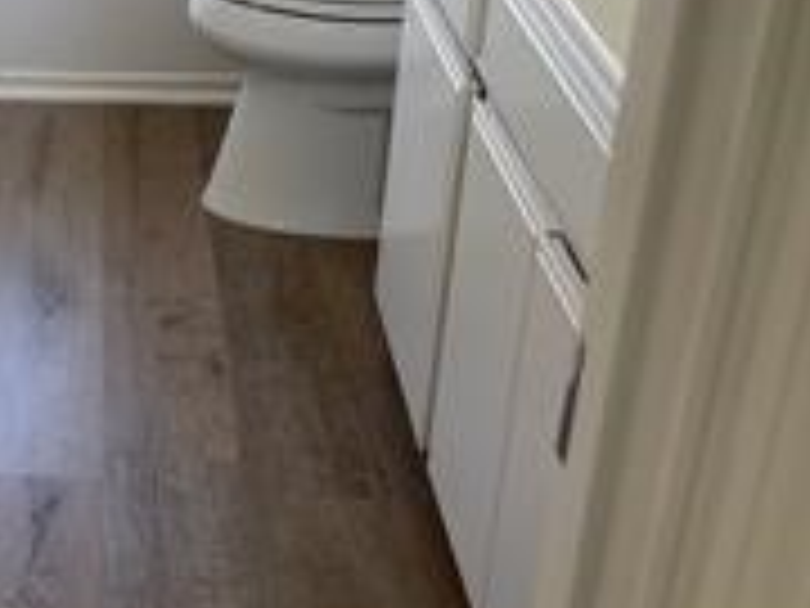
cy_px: 110
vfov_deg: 22.2
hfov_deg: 26.3
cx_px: -180
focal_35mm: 65
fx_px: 1521
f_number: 1.6
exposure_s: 1/121
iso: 80
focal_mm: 5.1
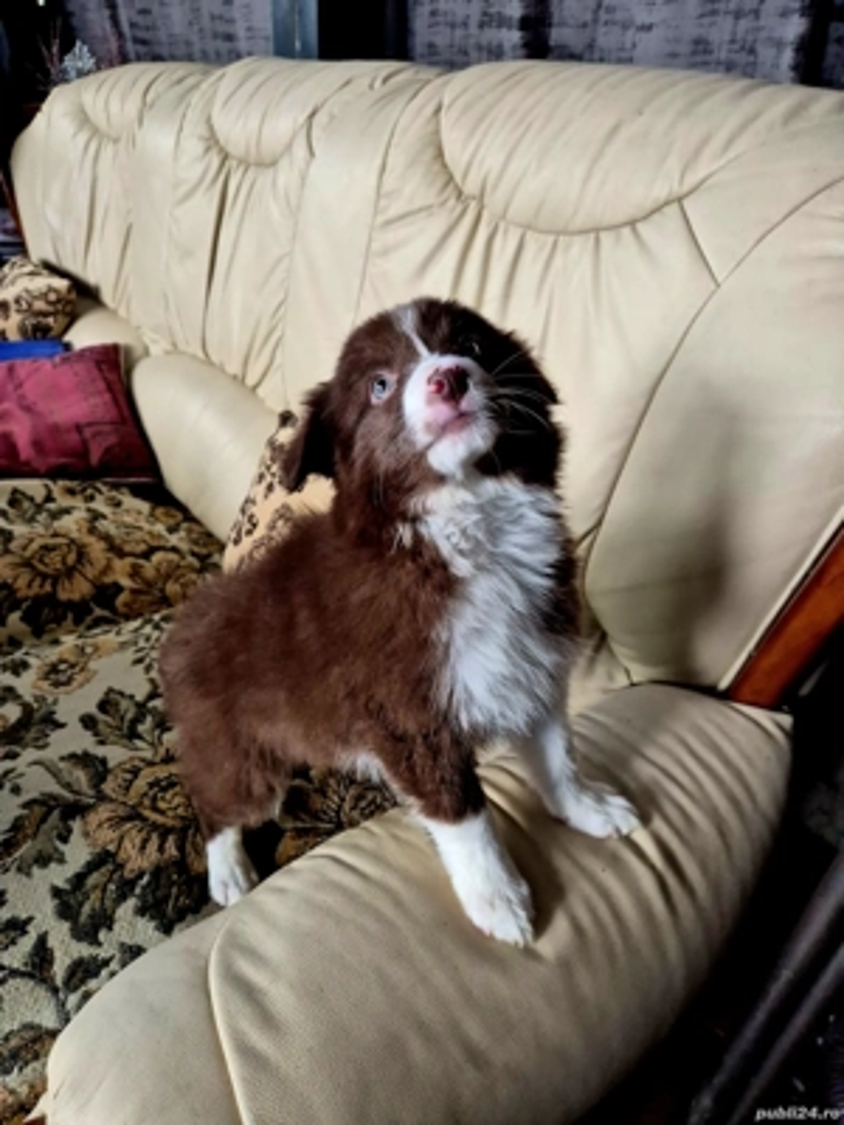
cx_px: 422
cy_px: 562
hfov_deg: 58.9
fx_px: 748
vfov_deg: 73.9
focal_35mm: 23
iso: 200
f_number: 1.8
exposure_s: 1/182
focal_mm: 5.4
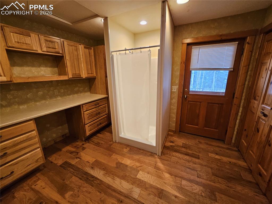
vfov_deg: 89.9
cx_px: 136
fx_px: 102
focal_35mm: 13
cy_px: 102
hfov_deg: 106.2
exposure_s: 1/60
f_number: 2.2
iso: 200
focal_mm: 1.7
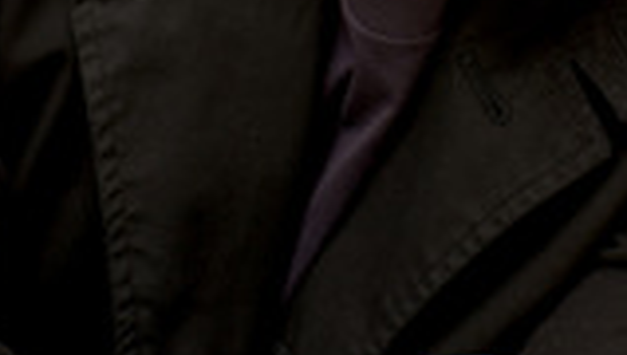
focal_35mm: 328
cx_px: 499
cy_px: -347
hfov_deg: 6.6
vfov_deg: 3.7
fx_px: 5461
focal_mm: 125
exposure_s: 1/60
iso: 400
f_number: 8
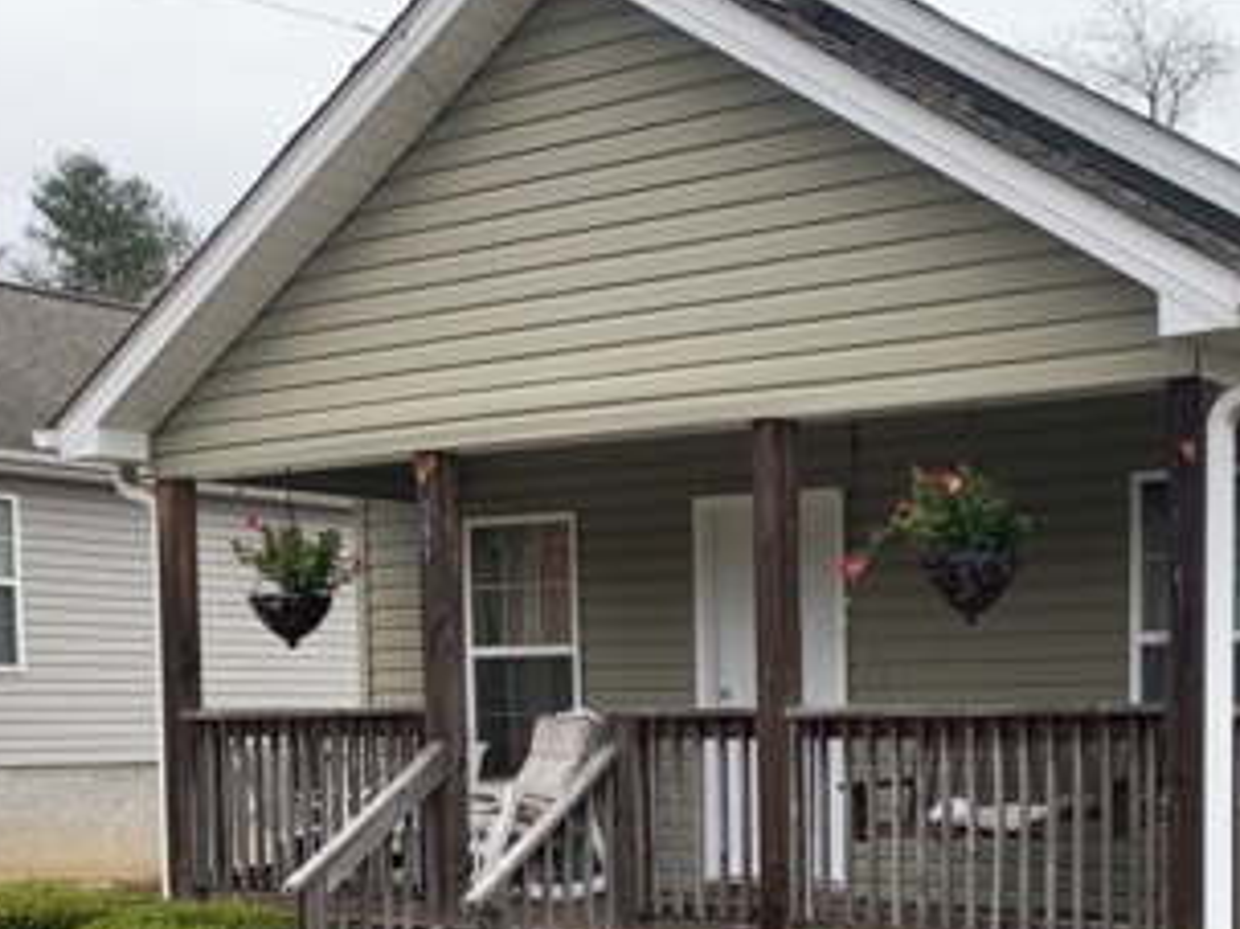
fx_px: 1969
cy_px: 859
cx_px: 1048
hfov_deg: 33.6
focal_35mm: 55
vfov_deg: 25.6
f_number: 1.8
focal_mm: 4.25
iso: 25
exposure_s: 1/239
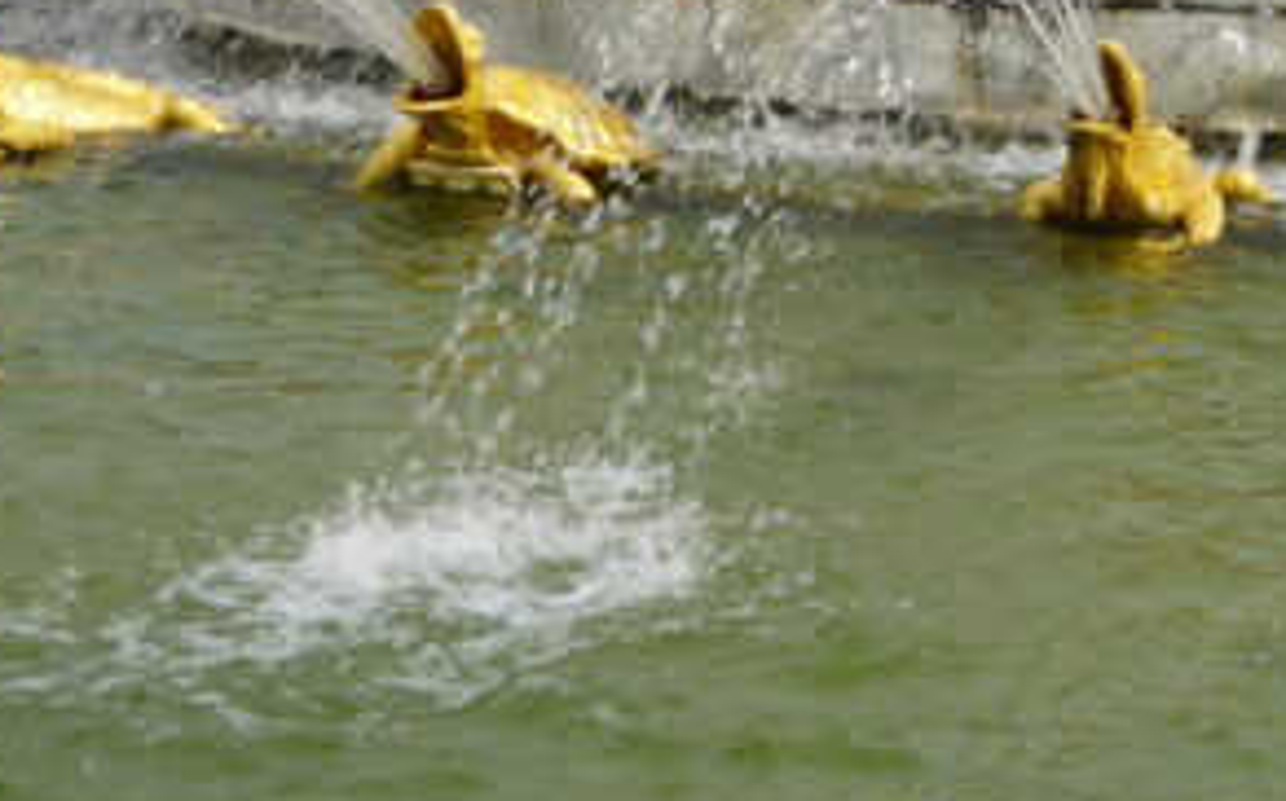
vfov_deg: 7.7
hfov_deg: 12.5
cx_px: 1942
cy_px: -1153
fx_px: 5551
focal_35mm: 159
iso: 100
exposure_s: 1/160
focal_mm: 21
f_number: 11
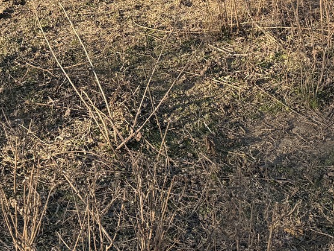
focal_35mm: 83
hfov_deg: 23.4
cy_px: -136
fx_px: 801
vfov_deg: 16.1
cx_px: 96
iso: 80
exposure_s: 1/1855
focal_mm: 6.76
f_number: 1.78
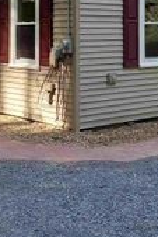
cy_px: 21
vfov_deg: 26.4
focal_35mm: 74
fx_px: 486
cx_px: 126
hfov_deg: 18.3
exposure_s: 1/120
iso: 40
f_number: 1.8
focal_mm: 5.23
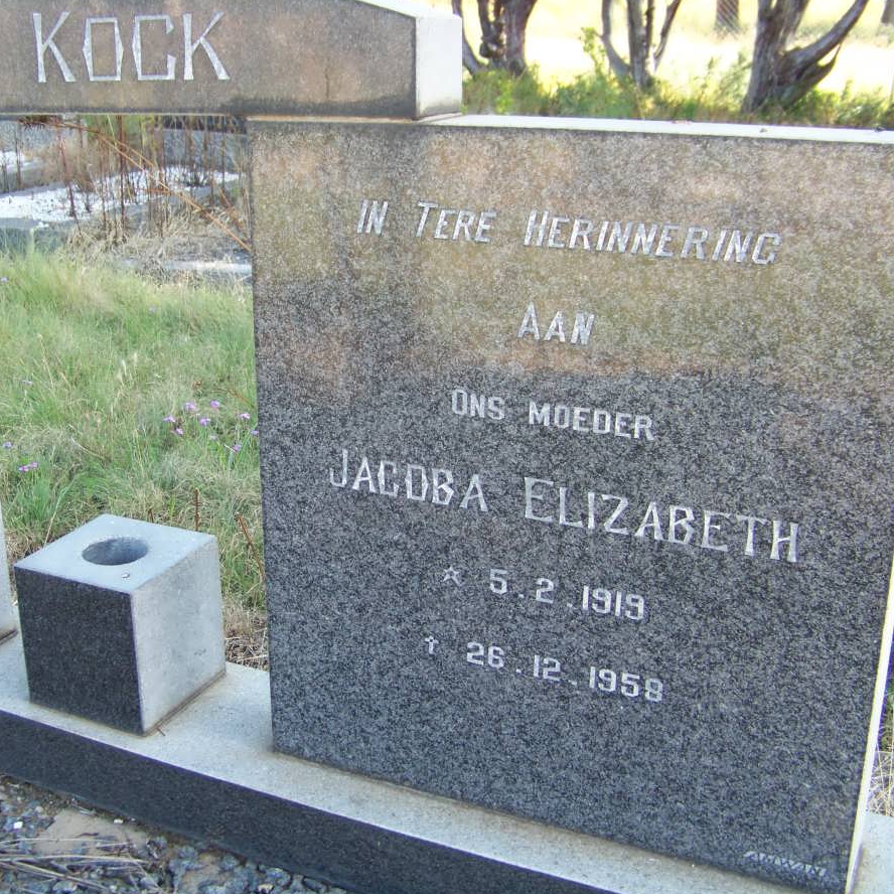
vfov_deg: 39.2
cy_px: 448
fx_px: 1256
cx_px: 380
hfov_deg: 39.1
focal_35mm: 43
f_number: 2.8
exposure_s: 1/80
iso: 64
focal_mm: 5.85
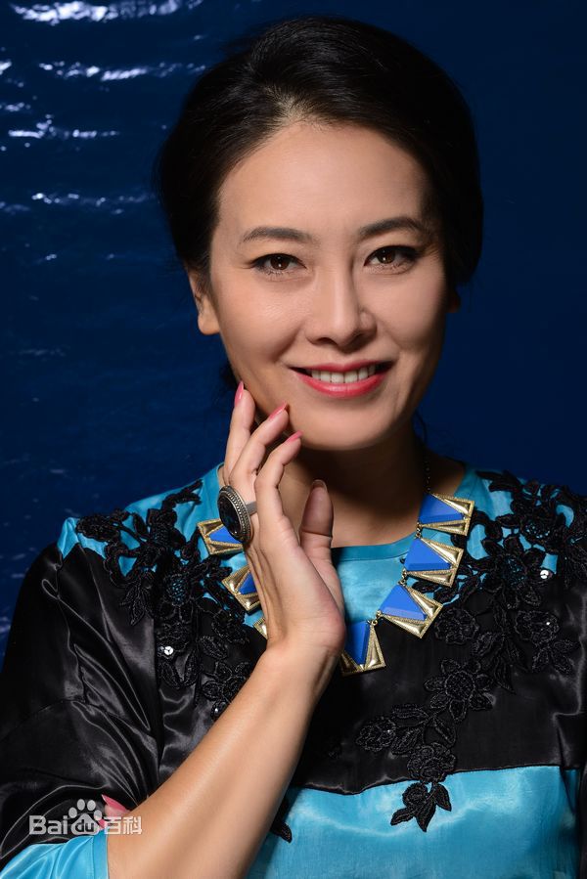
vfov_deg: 15.2
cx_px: 294
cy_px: 440
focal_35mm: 135
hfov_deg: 10.2
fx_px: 3299
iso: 100
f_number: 11
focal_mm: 135
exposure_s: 1/125
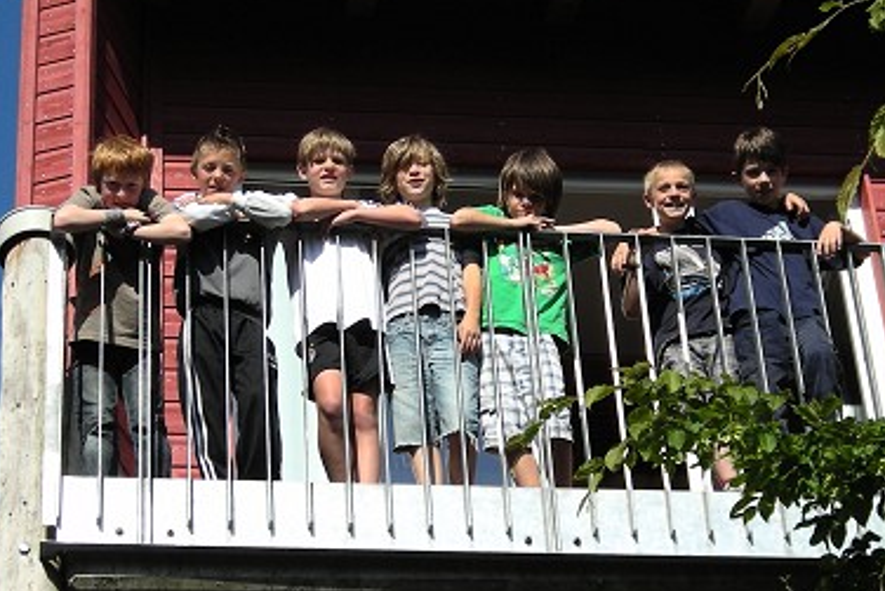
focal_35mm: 115
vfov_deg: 11.9
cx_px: 473
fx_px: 2828
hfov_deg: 17.8
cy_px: 228
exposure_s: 1/500
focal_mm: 10.8
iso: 50
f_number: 3.9
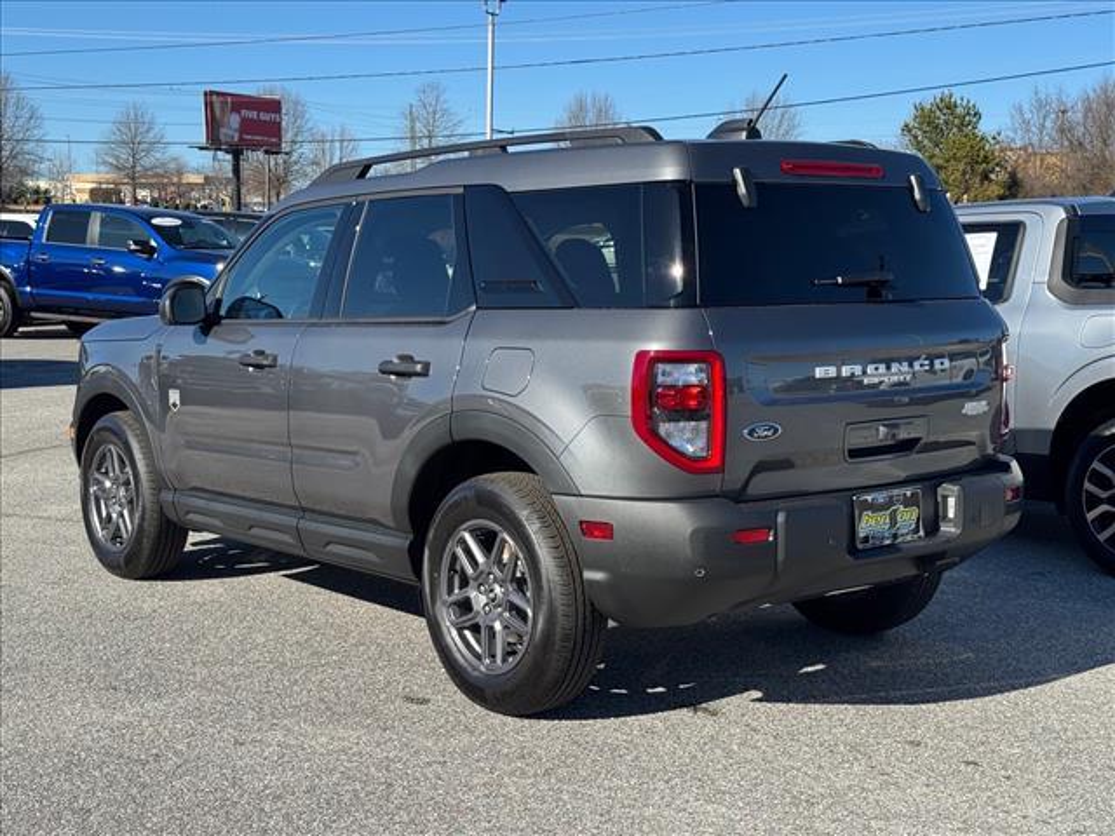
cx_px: 558
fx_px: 1546
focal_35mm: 48
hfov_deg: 39.7
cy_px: 418
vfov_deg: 30.3
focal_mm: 6.76
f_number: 1.78
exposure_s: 1/3096
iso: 64
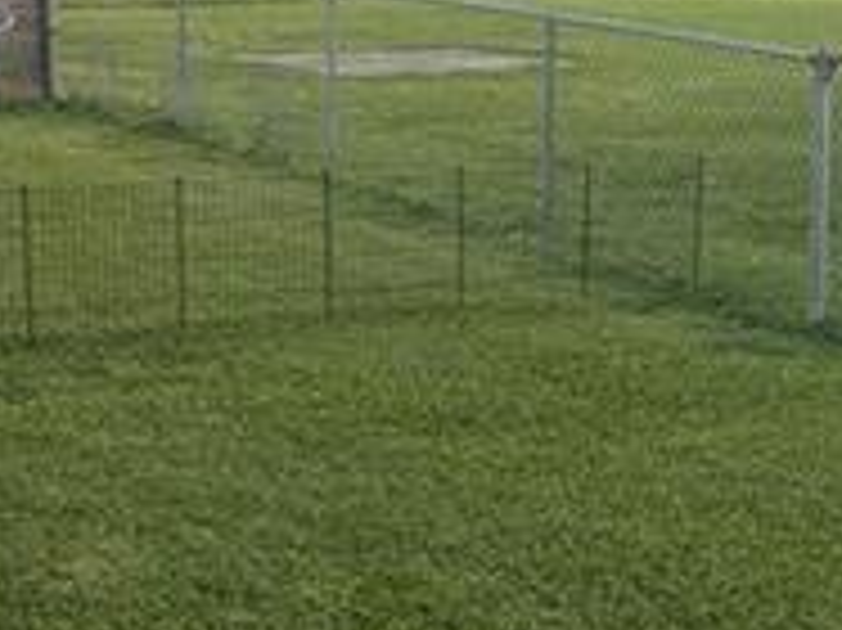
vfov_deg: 13.7
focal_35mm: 107
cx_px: 680
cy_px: 112
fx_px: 2601
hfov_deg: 18.2
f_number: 1.5
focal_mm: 5.7
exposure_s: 1/121
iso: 40
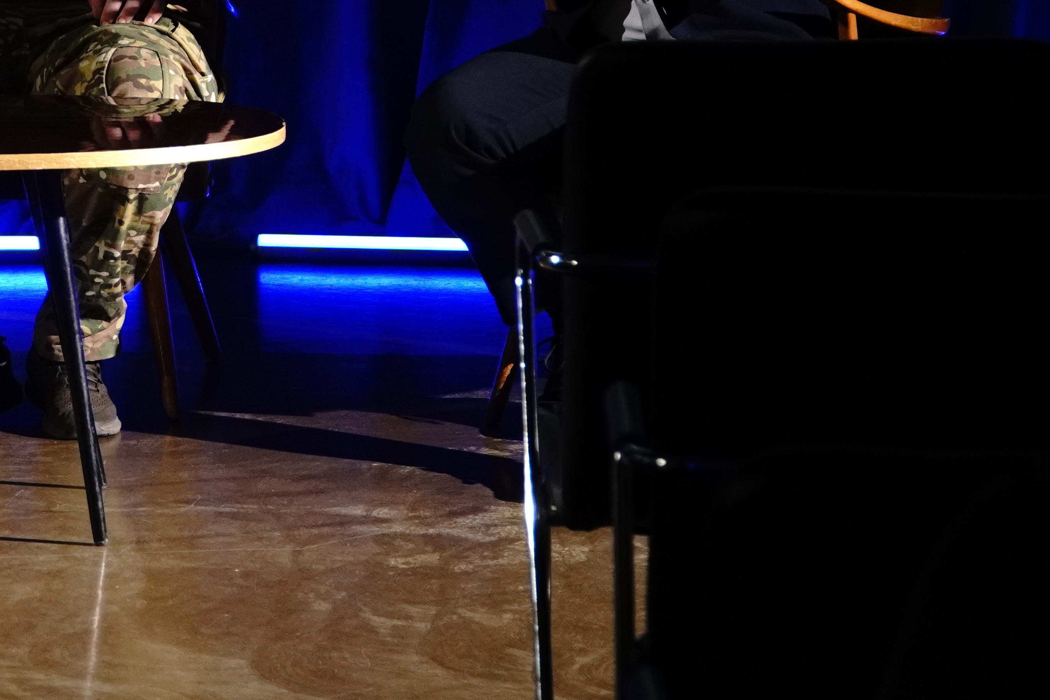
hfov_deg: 11.4
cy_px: -30
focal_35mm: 178
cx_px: -7
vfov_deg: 7.7
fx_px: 5191
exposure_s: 1/160
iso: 1600
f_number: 4
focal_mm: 54
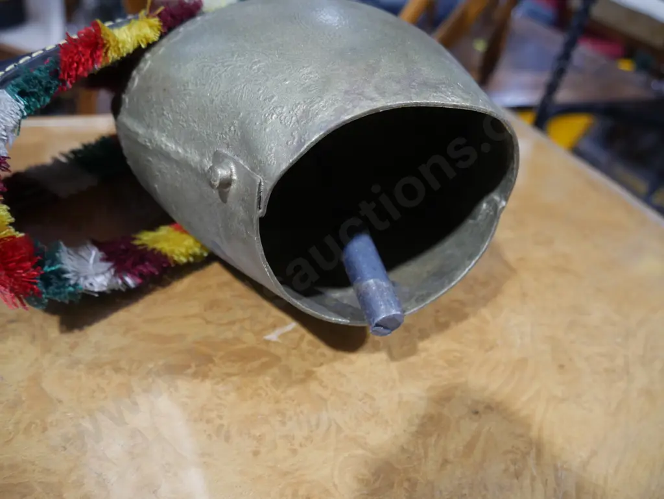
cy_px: 250
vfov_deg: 49.8
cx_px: 332
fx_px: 537
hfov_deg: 63.4
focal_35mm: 28
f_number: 3.5
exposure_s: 1/60
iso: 640
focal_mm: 14
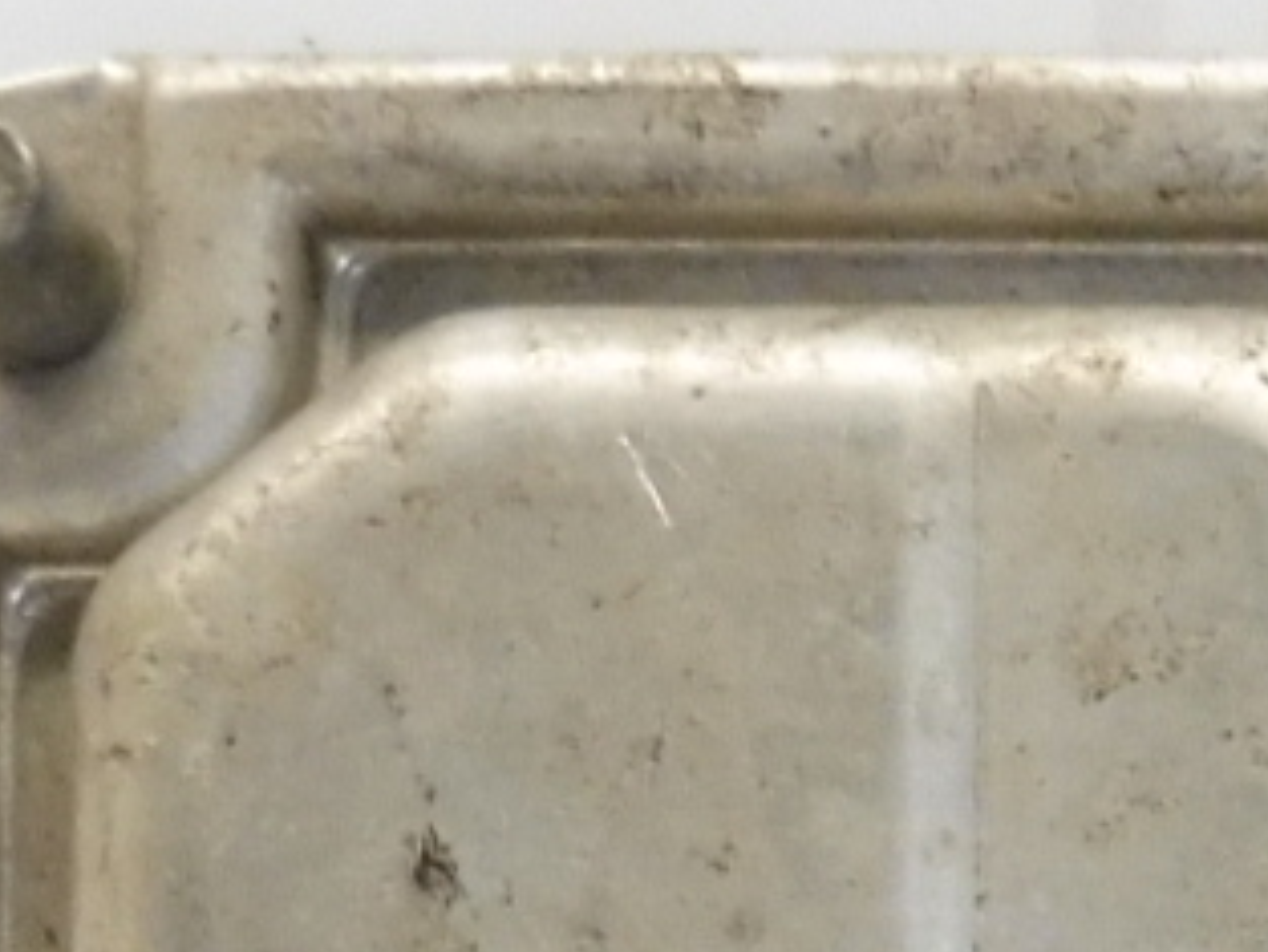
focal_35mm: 157
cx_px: 2058
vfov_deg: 8.7
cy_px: 2184
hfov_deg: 11.9
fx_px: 5753
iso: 200
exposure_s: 1/60
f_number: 3.5
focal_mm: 4.3
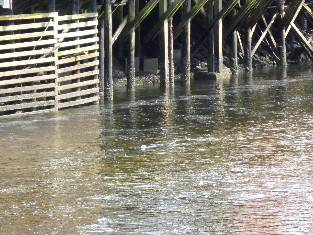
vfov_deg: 5.9
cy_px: 118
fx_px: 2261
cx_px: 156
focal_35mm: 250
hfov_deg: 7.9
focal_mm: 36
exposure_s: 1/200
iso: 800
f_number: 5.9
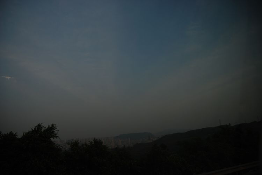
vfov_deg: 50.5
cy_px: 88
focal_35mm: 26
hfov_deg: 70.4
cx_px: 131
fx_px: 186
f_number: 3.2
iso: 100
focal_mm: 17
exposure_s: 1/2000
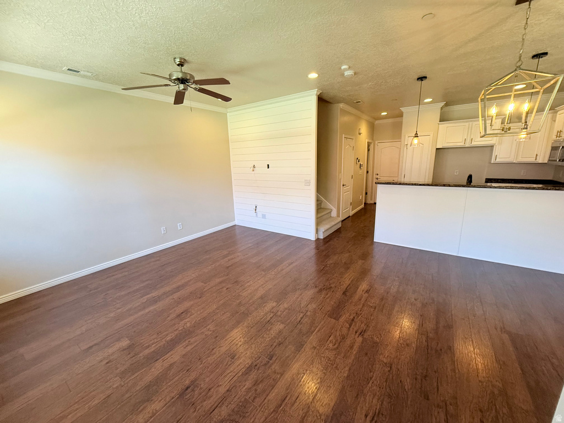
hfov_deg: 102.1
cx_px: 282
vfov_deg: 85.7
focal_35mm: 14
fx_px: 228
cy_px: 212
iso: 250
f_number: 2.2
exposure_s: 1/120
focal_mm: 2.22
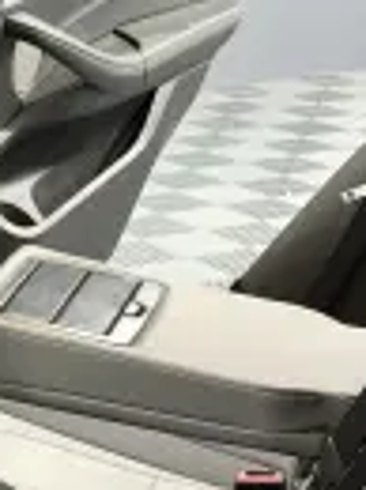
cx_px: -189
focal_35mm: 133
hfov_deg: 10.7
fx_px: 1881
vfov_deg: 14.9
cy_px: 268
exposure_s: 1/25
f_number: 1.78
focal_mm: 6.76
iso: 400
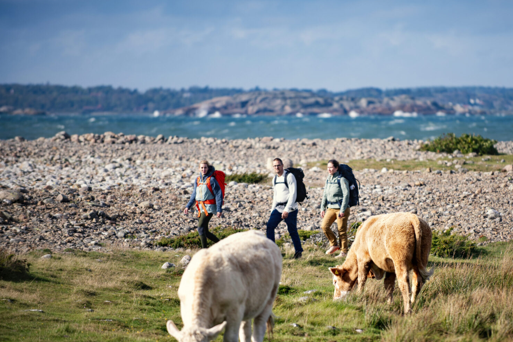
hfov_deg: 8.0
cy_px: 204
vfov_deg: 5.3
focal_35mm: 259
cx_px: 327
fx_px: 3690
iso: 64
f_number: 2.8
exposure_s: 1/1250
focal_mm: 200
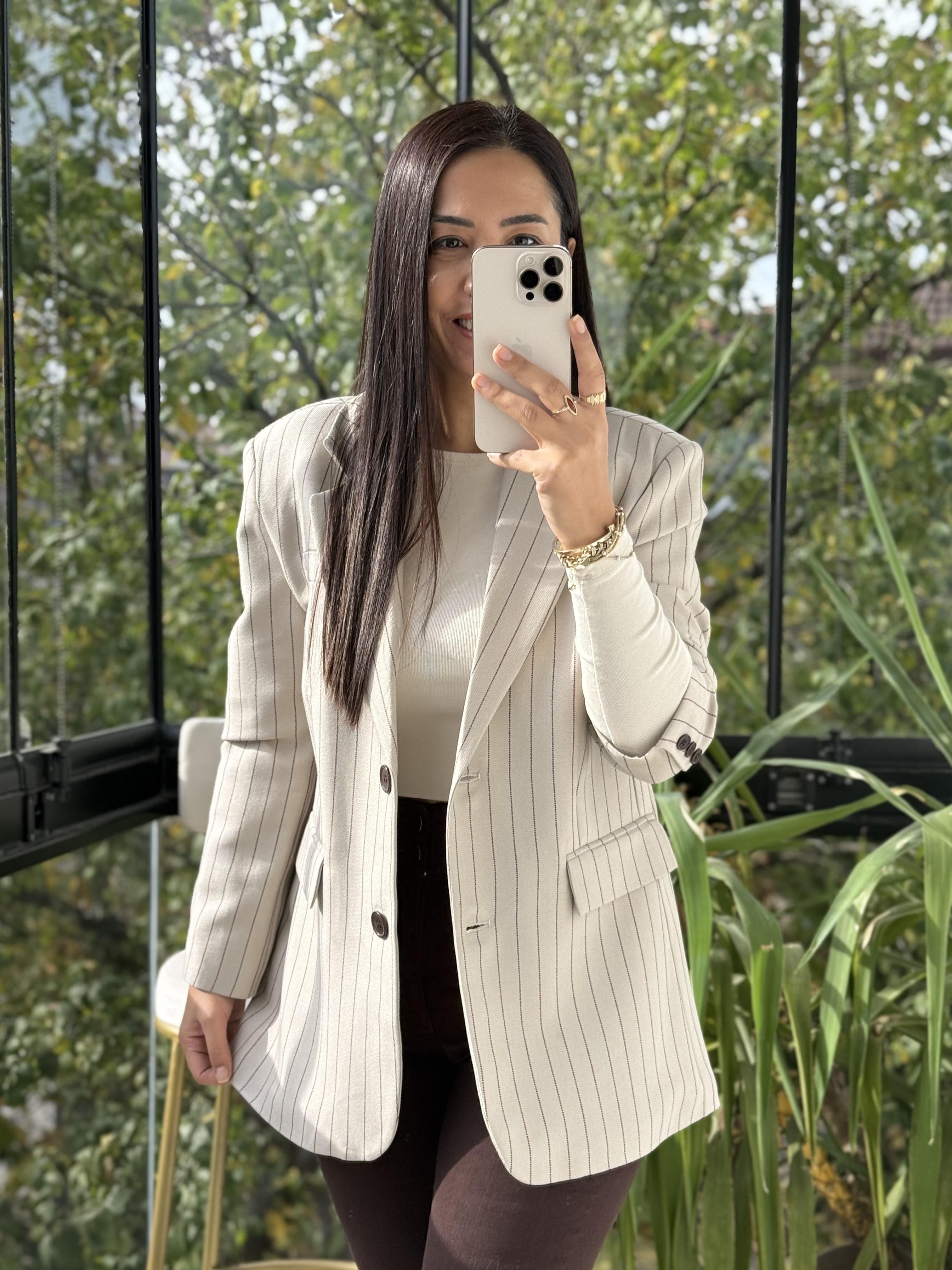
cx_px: 515
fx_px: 1980
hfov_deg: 27.0
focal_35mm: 54
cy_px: 713
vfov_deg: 35.5
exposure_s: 1/437
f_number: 1.78
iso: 80
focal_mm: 6.76
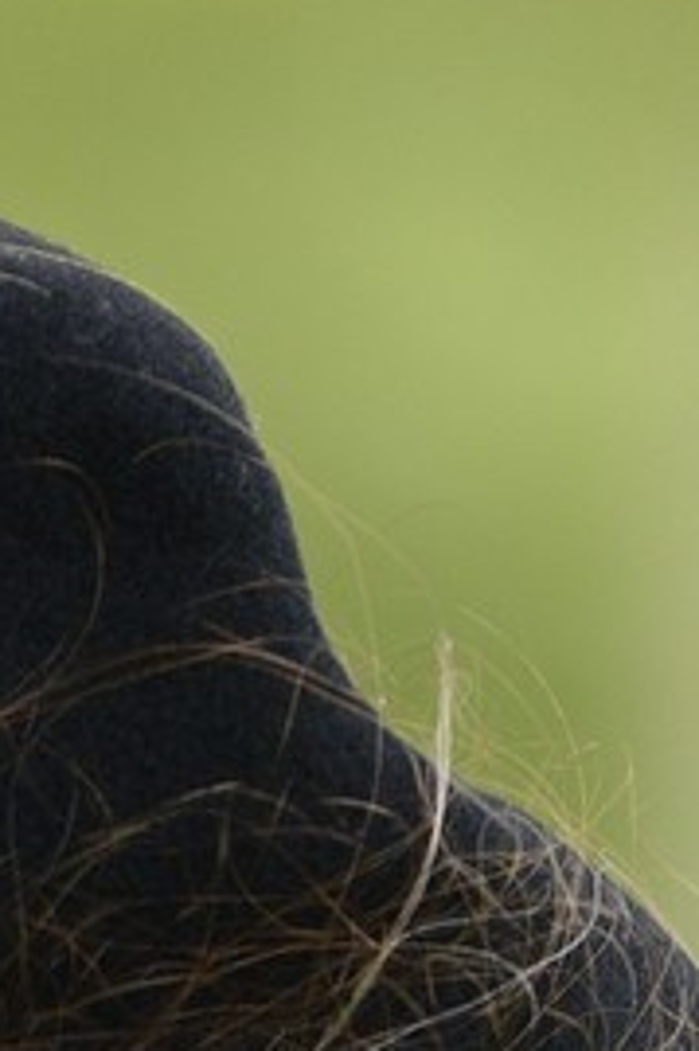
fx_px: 34672
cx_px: -929
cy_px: 2817
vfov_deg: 1.7
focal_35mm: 1189
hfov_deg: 1.2
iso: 800
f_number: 2.8
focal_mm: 200
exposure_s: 1/800
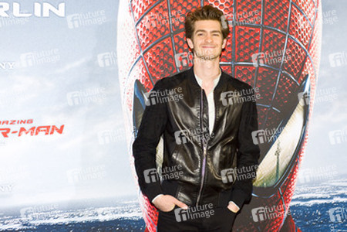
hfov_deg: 23.6
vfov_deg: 15.9
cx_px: 174
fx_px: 829
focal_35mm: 86
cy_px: 116
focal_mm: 86
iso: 1250
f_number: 5
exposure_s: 1/320
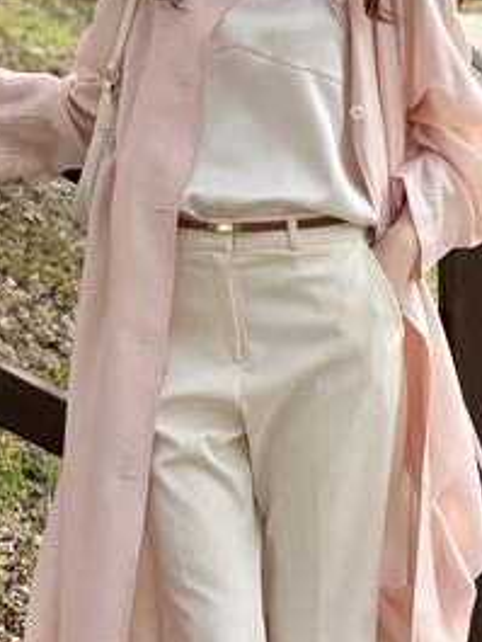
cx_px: 346
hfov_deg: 15.1
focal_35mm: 98
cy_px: 56
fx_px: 1818
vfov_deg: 19.6
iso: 64
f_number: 1.6
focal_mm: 5.96
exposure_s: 1/3448
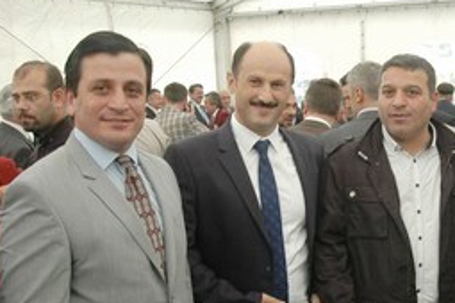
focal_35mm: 66
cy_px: 222
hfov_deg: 29.3
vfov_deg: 20.5
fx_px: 834
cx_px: 410
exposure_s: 1/100
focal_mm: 24
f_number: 5
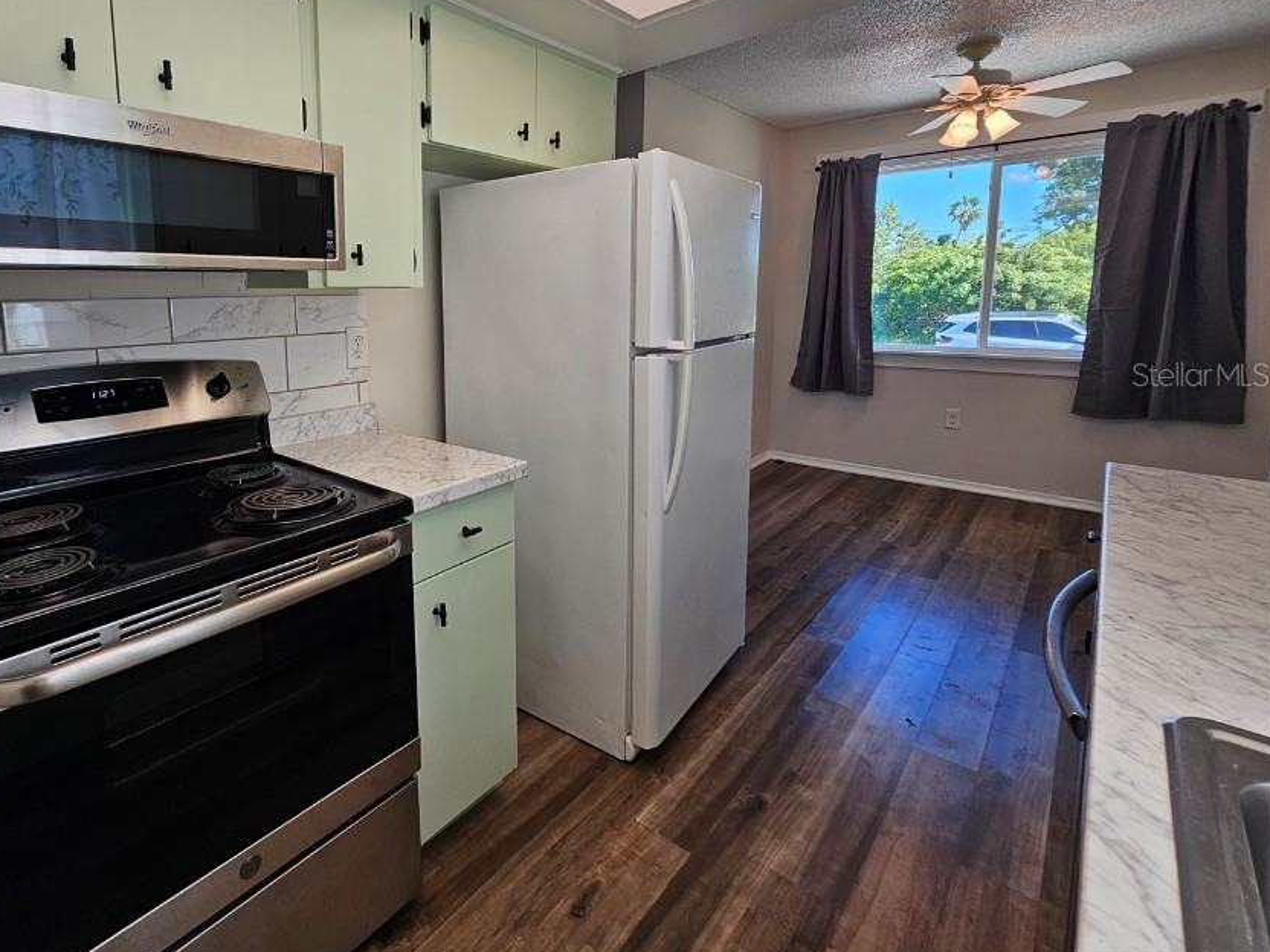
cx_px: 495
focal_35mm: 16
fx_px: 587
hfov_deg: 93.0
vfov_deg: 77.1
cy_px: 374
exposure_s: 1/123
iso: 50
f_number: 2.2
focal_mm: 2.2
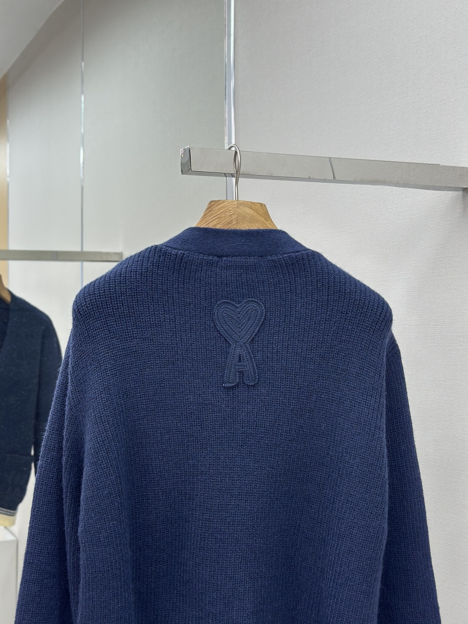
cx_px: 234
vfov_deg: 39.7
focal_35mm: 48
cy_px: 312
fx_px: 865
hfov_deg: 30.3
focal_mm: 6.86
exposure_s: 1/200
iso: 80
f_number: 1.78
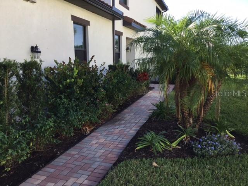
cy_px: 93
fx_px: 222
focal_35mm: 31
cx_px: 124
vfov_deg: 45.4
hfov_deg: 58.4
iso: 25
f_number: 2.4
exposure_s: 1/313
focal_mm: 3.3
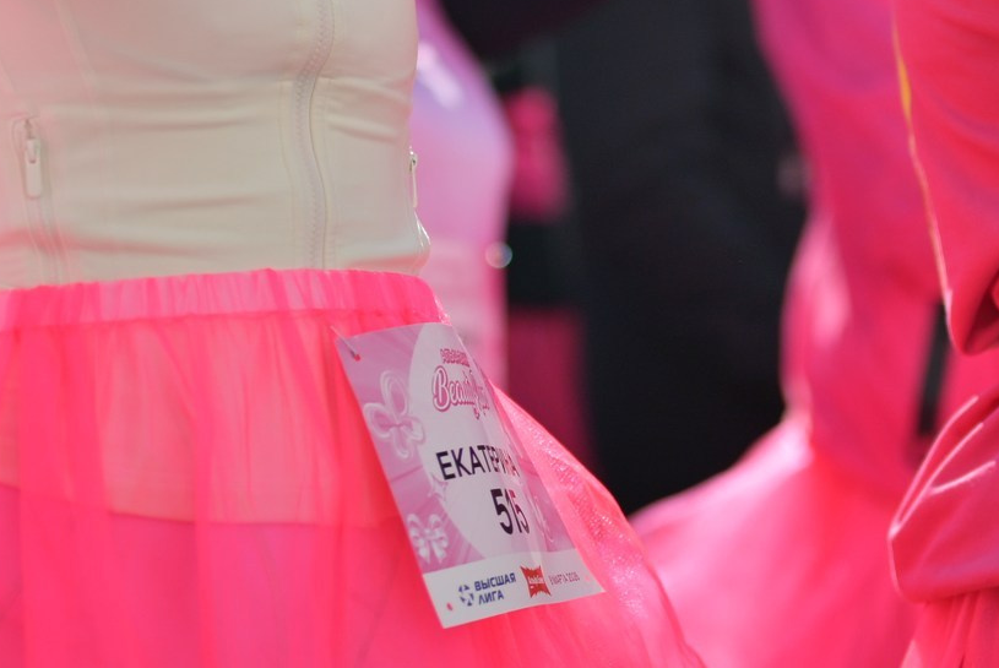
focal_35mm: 157
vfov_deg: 8.6
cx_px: 393
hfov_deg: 13.1
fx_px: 4361
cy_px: -275
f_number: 1.2
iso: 125
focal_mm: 50
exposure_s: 1/10000
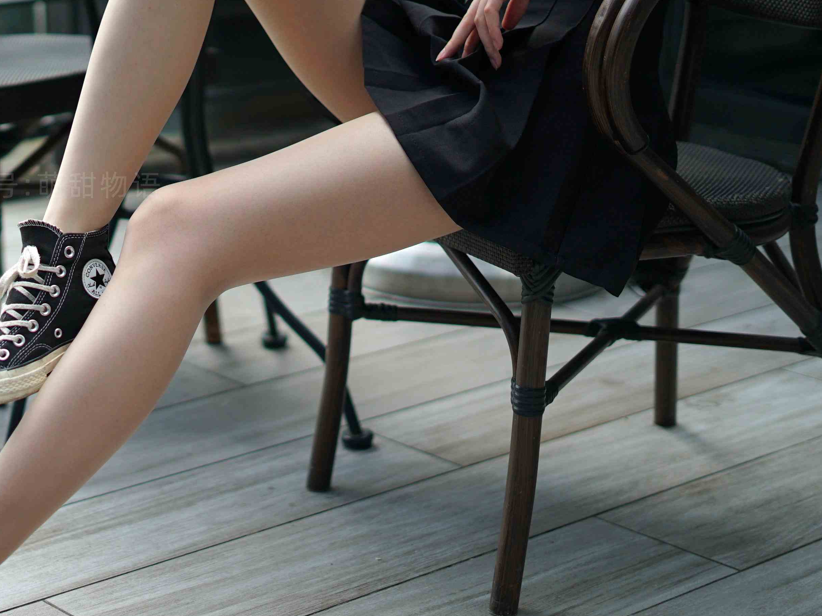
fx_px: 1995
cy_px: 272
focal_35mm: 84
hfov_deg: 23.0
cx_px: 167
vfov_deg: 17.6
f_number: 1.8
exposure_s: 1/4000
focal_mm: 50
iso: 200
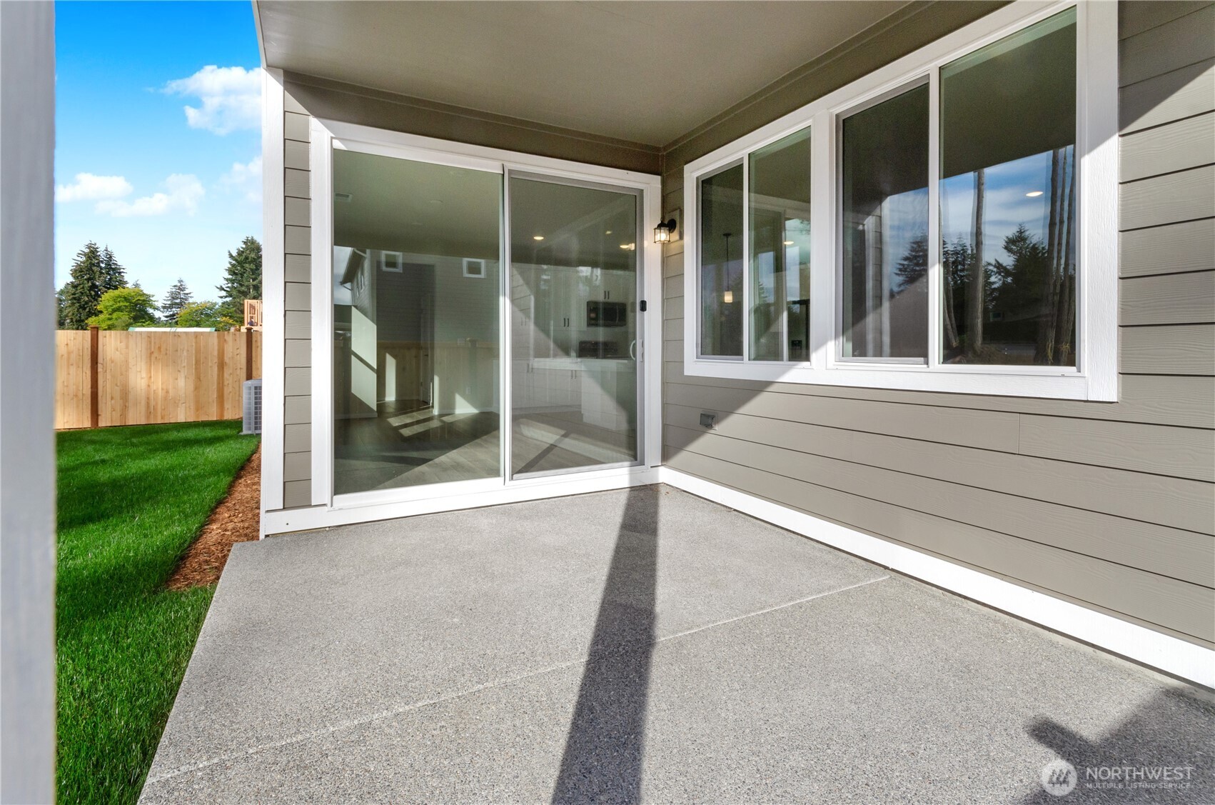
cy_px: 402
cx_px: 608
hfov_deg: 100.5
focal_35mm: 15
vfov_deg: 77.1
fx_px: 505
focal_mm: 10
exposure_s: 1/250
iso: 200
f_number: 10
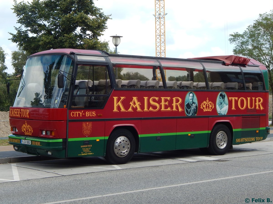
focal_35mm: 61
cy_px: 102
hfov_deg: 31.7
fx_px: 481
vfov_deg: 24.0
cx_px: 136
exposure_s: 1/640
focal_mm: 10.9
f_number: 4
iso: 125
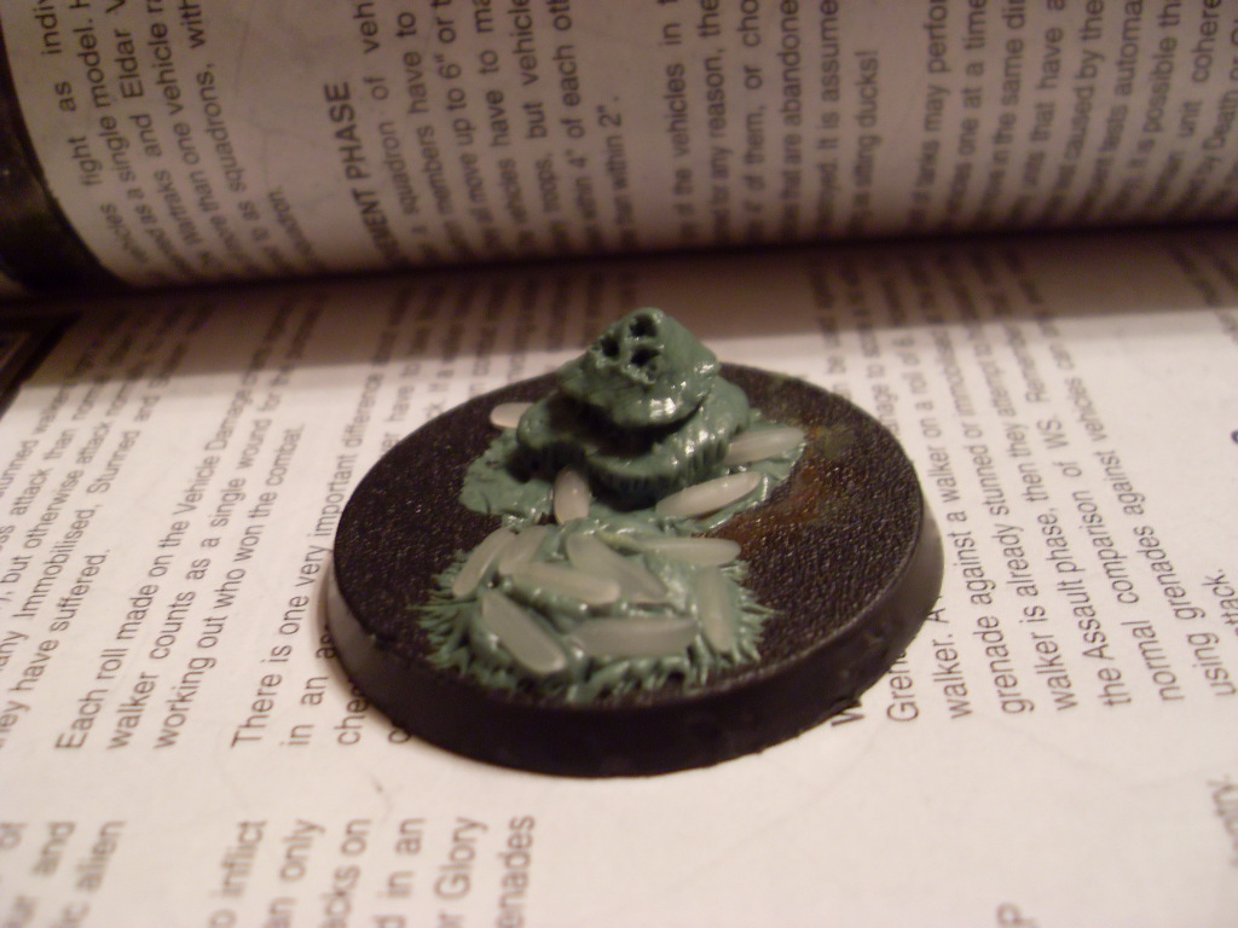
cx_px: 619
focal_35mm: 37
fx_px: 1323
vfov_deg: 38.7
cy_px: 464
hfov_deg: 50.1
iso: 200
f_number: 2.8
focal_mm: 6.3
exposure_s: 1/3
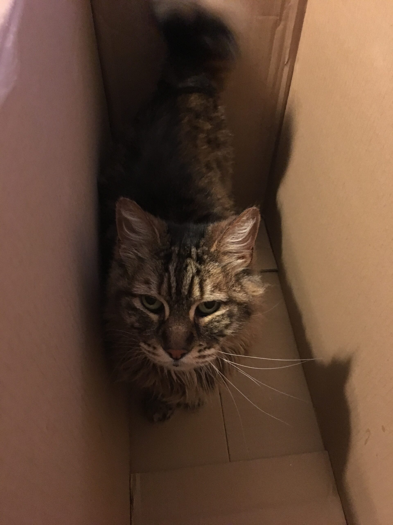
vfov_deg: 61.7
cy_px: 262
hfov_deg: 48.2
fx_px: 439
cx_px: 196
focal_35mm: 29
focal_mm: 4.15
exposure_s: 1/15
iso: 640
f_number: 2.2
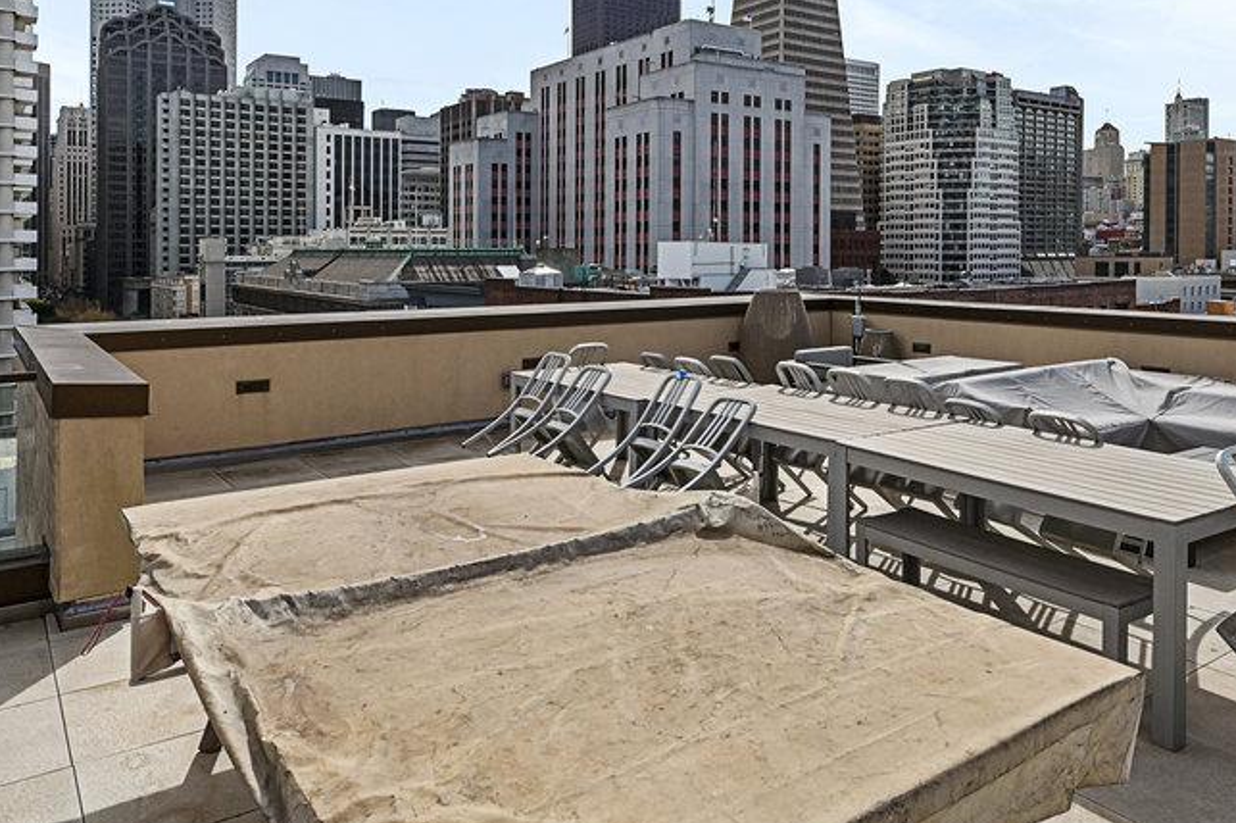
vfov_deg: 45.2
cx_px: 684
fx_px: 961
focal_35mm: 28
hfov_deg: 65.3
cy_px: 235
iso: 400
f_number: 11
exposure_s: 1/1600
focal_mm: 15
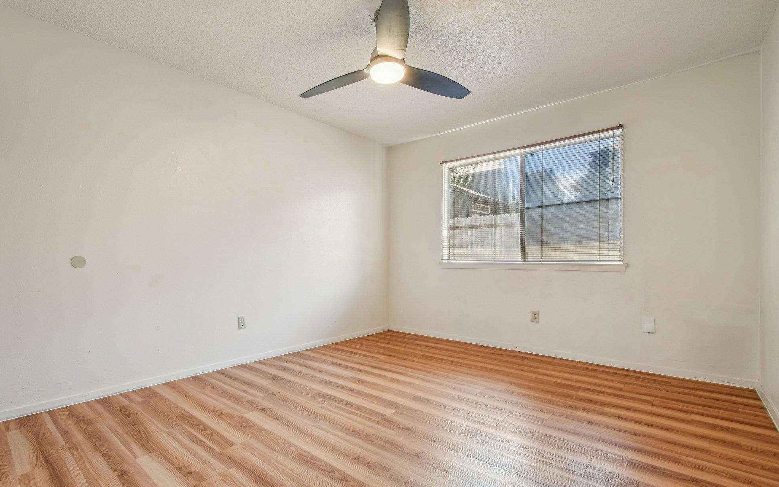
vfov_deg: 71.2
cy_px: 247
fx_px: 340
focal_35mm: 16
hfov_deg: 97.8
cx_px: 381
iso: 400
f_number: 8
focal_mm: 10
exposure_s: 1/20
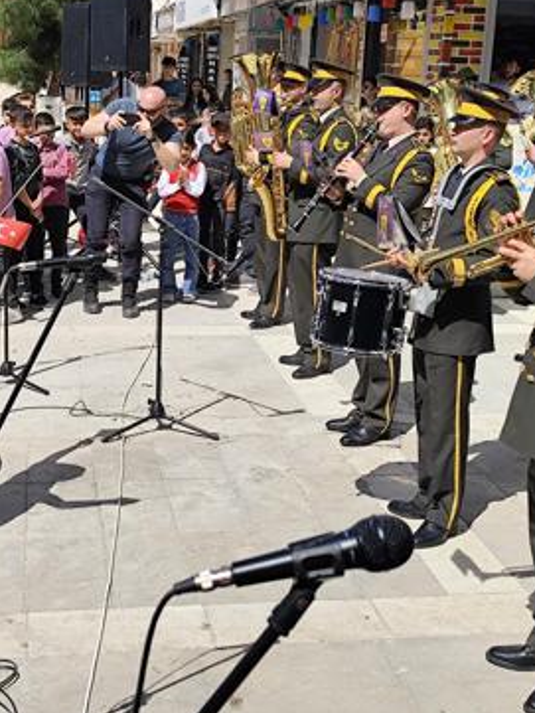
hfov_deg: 27.5
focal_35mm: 53
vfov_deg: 36.2
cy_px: 350
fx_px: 1092
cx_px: 219
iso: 50
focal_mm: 6.14
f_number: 1.65
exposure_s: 1/1360
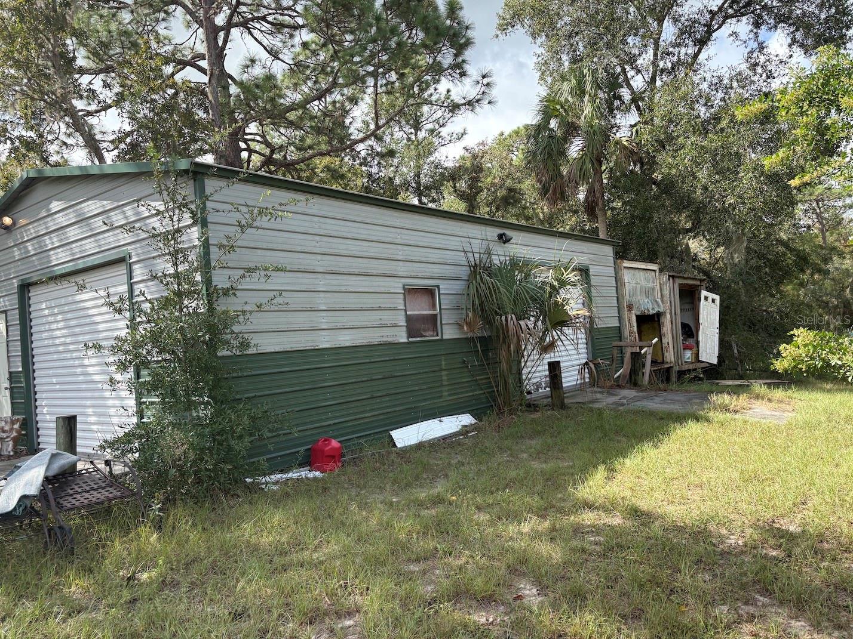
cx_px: 426
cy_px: 320
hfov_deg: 67.3
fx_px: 641
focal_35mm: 26
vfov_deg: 53.1
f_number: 1.6
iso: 50
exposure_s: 1/907
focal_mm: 5.96
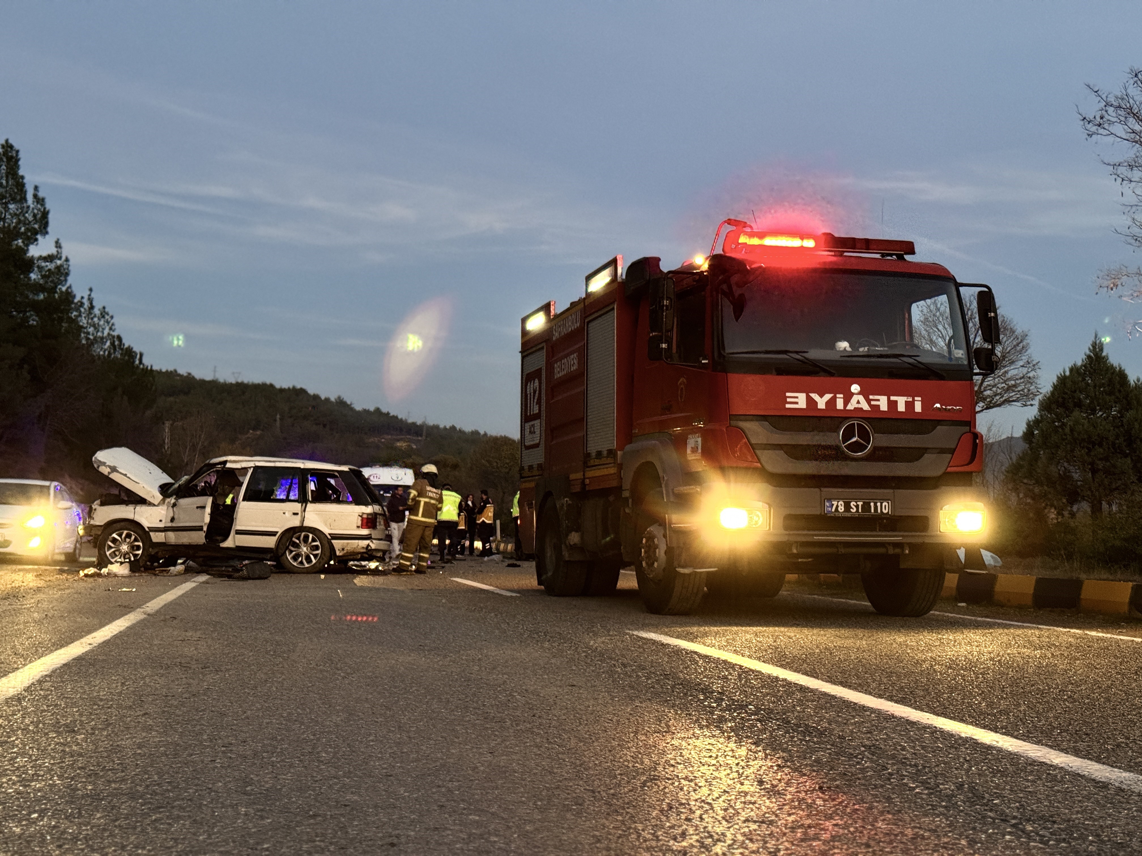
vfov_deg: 30.3
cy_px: 428
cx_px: 571
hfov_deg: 39.7
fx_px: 1584
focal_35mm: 48
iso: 500
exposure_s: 1/36
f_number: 1.78
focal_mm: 6.76
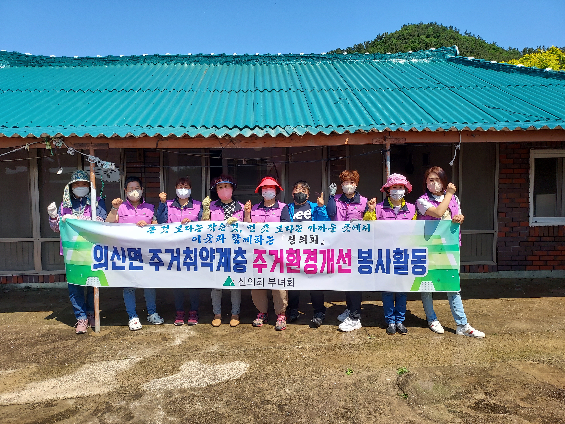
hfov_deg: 71.6
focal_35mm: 24
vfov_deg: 56.8
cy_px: 212
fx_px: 392
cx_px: 282
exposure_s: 1/1294
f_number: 1.8
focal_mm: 4.6
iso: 40
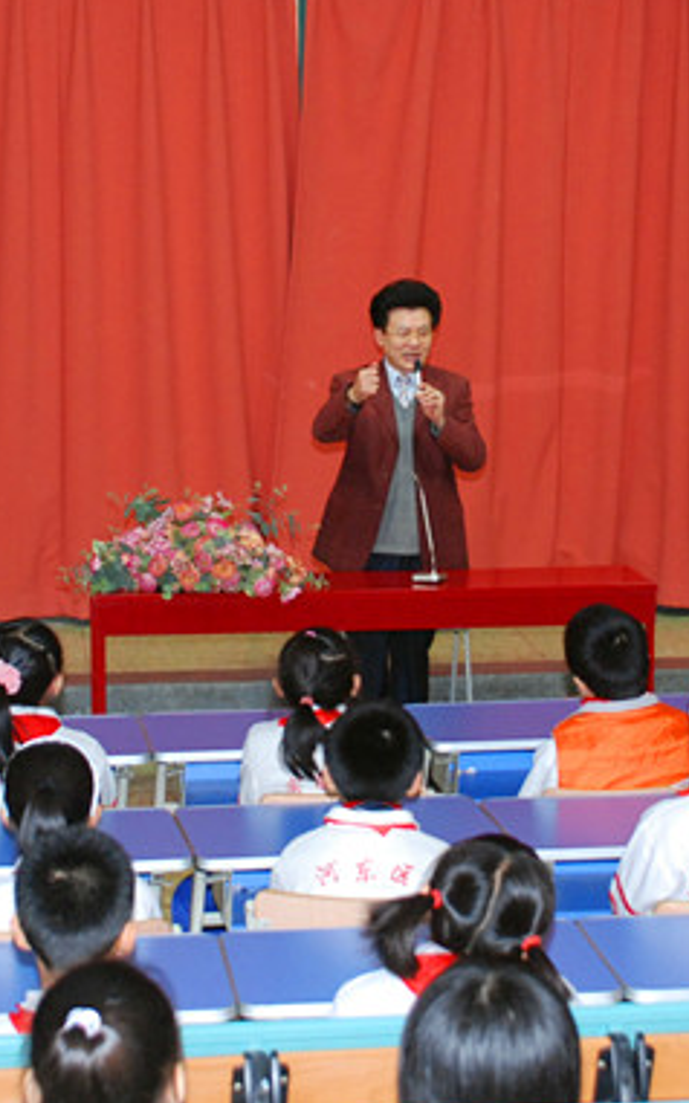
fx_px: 2705
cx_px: 356
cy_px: 433
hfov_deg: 14.5
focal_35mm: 90
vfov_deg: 23.0
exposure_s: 1/80
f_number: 4
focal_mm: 28
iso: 500
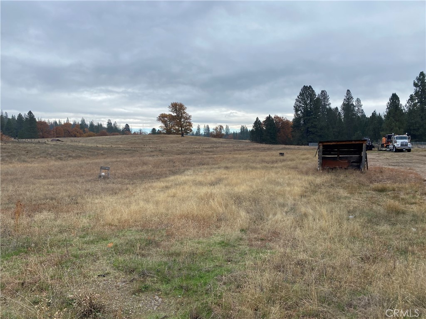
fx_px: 320
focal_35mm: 26
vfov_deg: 53.1
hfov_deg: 67.3
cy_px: 160
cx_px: 213
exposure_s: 1/1206
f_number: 1.8
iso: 32
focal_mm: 4.25
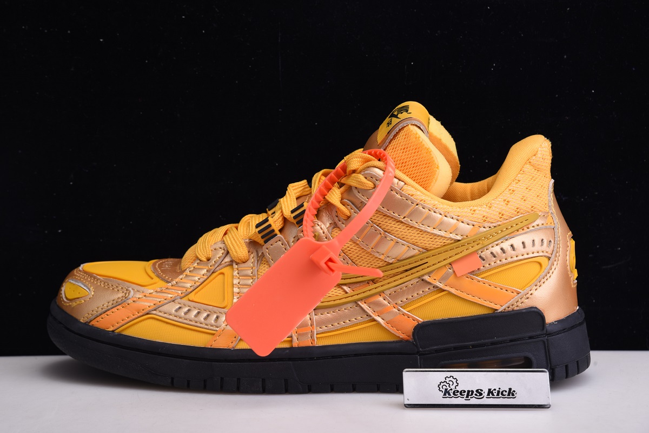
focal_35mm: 120
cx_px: 324
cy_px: 216
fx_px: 2164
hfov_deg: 17.1
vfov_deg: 11.4
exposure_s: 1/160
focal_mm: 120
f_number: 11
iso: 100
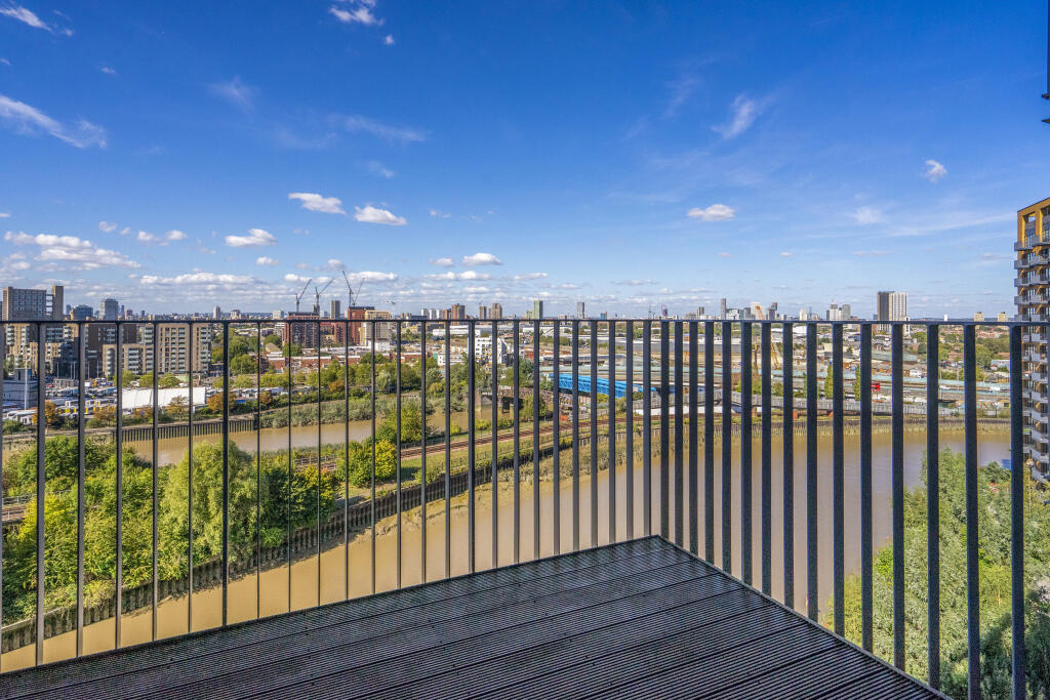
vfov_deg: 67.4
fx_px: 525
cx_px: 525
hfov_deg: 90.0
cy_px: 350
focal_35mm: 18
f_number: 8
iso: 1000
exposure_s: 1/2000
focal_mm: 18
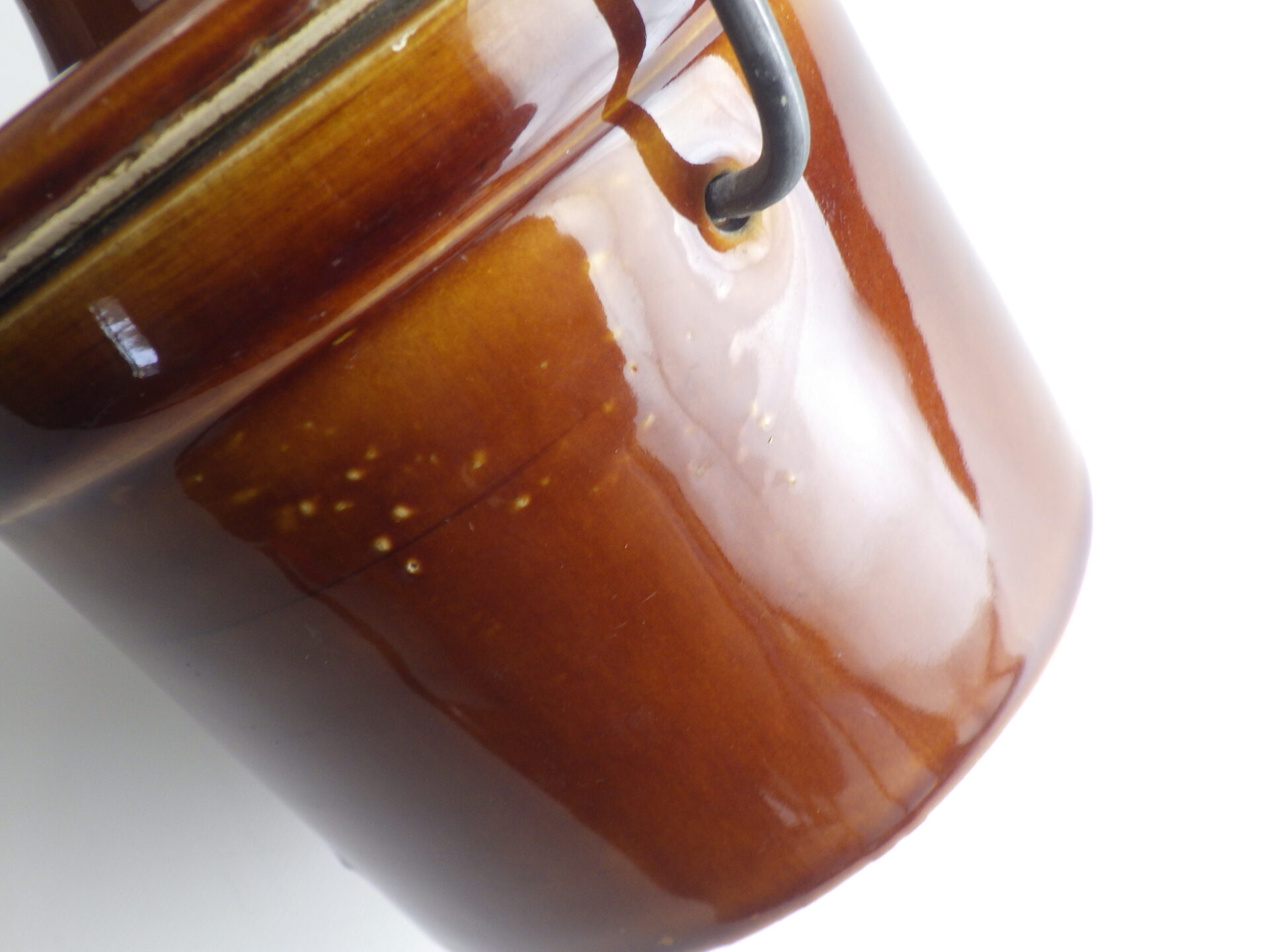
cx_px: 634
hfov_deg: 54.0
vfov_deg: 41.8
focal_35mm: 34
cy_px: 476
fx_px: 1246
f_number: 3.8
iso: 125
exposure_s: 1/40
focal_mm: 6.1
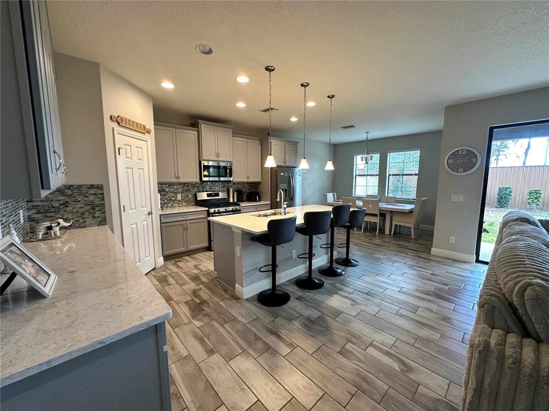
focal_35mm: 14
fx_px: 222
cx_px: 274
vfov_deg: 85.7
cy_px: 206
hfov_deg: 102.1
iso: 250
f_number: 2.2
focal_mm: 2.22
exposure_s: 1/120
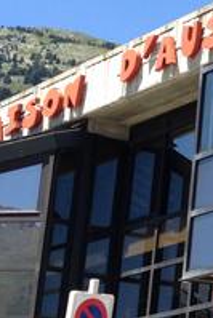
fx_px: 1223
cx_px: 561
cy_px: 83
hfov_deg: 8.8
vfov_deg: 14.8
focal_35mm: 138
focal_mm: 4.12
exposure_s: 1/763
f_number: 2.4
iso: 50
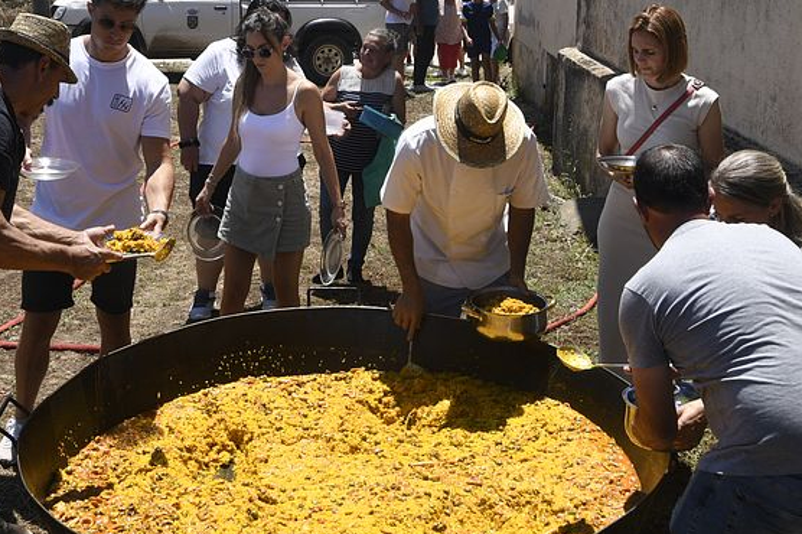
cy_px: 176
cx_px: 330
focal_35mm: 55
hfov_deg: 36.2
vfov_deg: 24.5
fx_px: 1225
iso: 160
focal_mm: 24
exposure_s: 1/200
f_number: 10
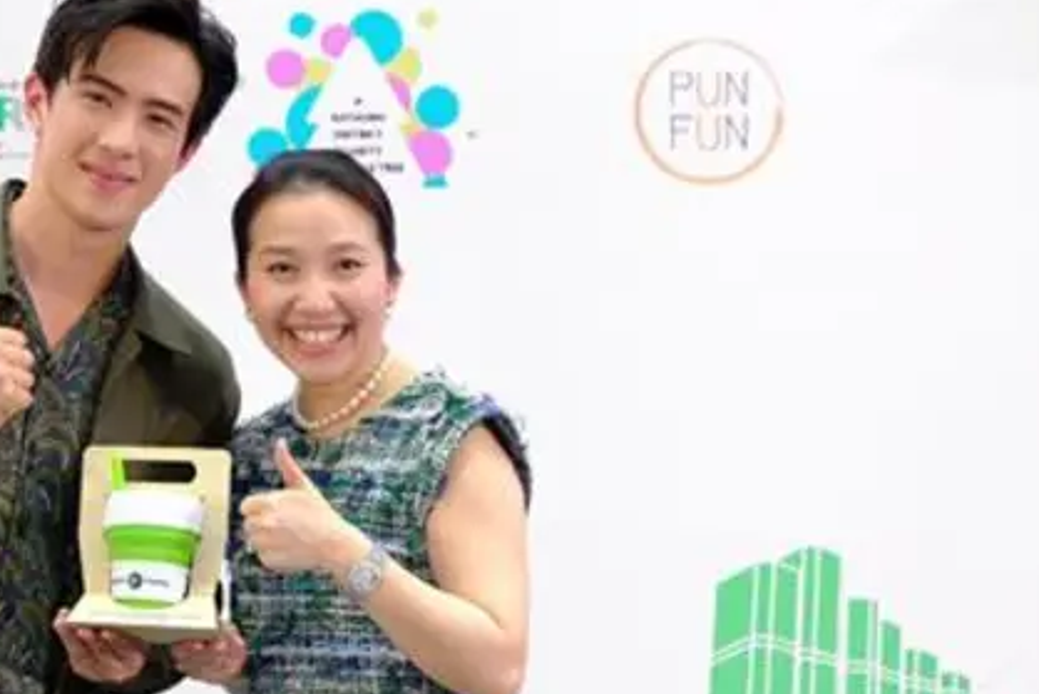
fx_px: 3176
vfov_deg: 12.4
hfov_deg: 18.4
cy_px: 460
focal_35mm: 110
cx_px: 176
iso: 400
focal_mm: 39
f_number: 4
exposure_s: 1/80
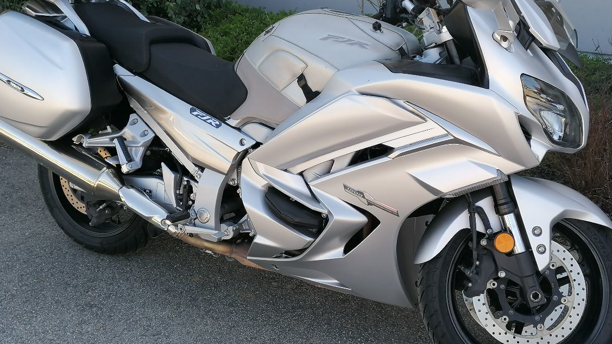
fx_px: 763
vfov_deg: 25.4
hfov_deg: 43.7
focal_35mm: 47
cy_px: 139
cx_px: 308
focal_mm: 4.75
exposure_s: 1/274
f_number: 1.8
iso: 50
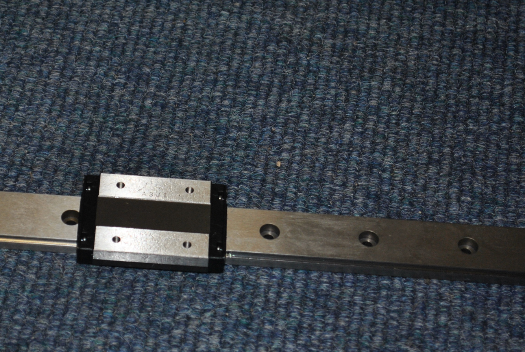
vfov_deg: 11.5
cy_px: 203
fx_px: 1748
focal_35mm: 120
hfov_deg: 17.0
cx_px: 150
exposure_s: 1/60
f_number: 5.6
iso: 200
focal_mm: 55
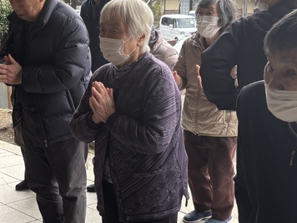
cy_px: 159
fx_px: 626
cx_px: 64
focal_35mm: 73
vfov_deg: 20.1
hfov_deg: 26.2
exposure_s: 1/121
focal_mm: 5.96
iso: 40
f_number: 1.6
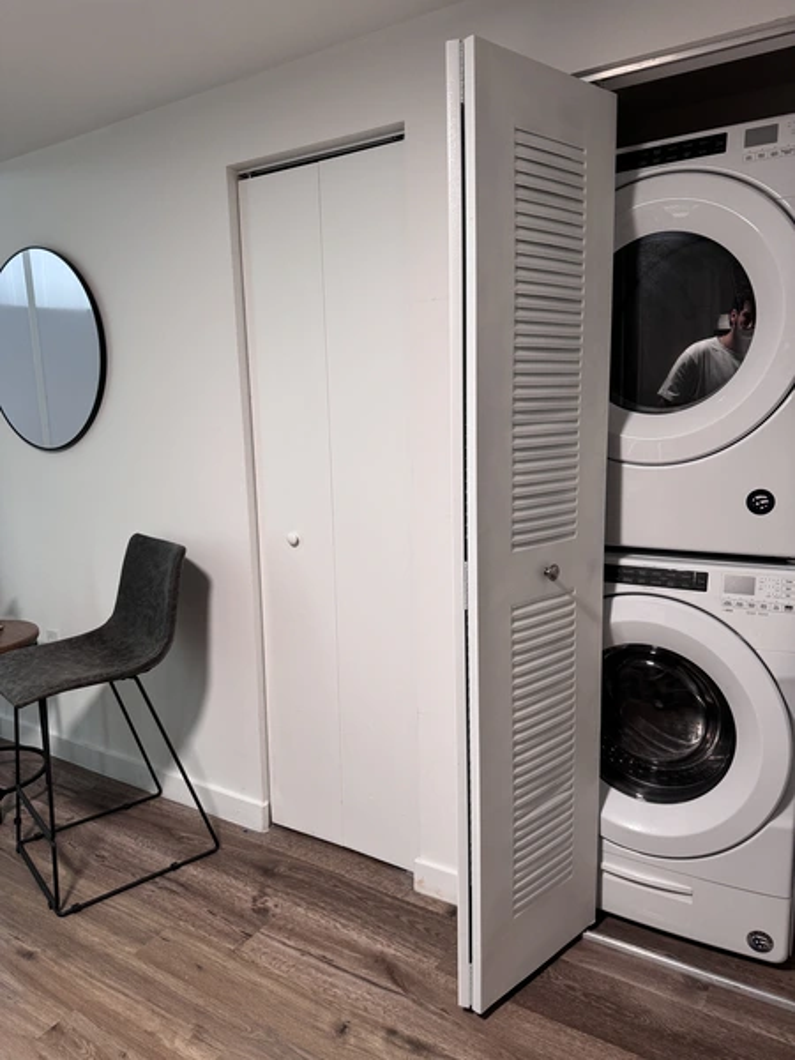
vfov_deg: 71.6
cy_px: 530
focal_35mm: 24
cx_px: 398
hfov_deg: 56.8
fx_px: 735
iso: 200
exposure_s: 1/60
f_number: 1.78
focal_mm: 6.76
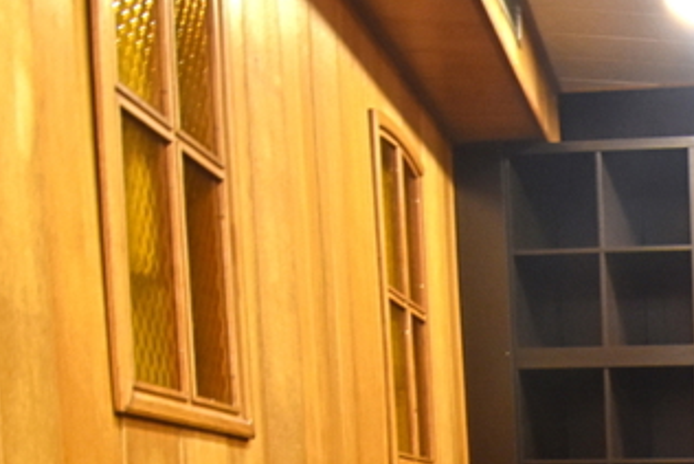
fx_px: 1099
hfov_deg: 27.7
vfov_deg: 20.6
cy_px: 682
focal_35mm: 57
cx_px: 951
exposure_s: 1/15
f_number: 4.5
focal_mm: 10
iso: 900
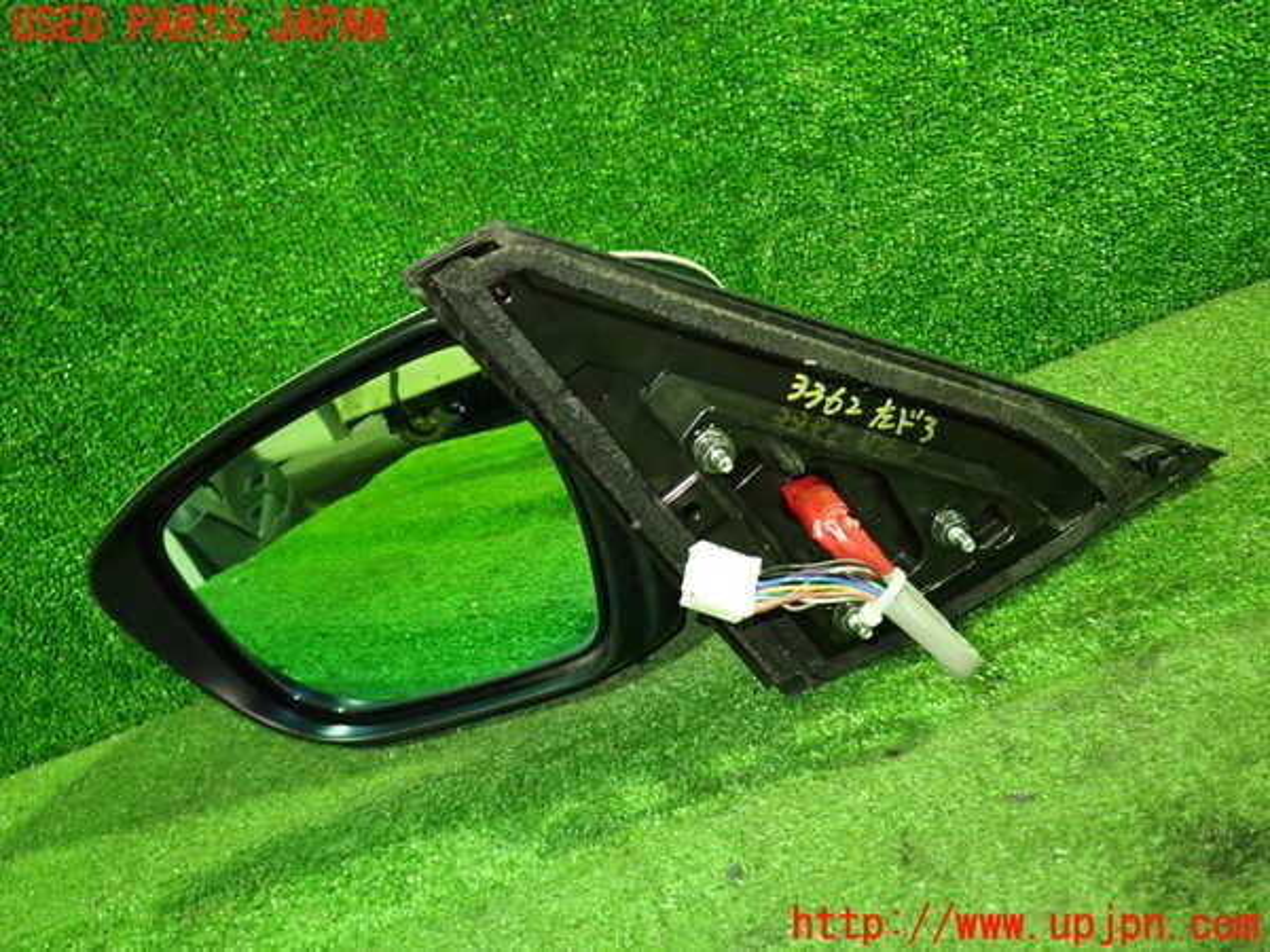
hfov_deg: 60.0
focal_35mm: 30
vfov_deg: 46.8
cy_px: 476
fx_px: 1101
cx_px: 635
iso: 800
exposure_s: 1/25
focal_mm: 5.4
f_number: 2.3
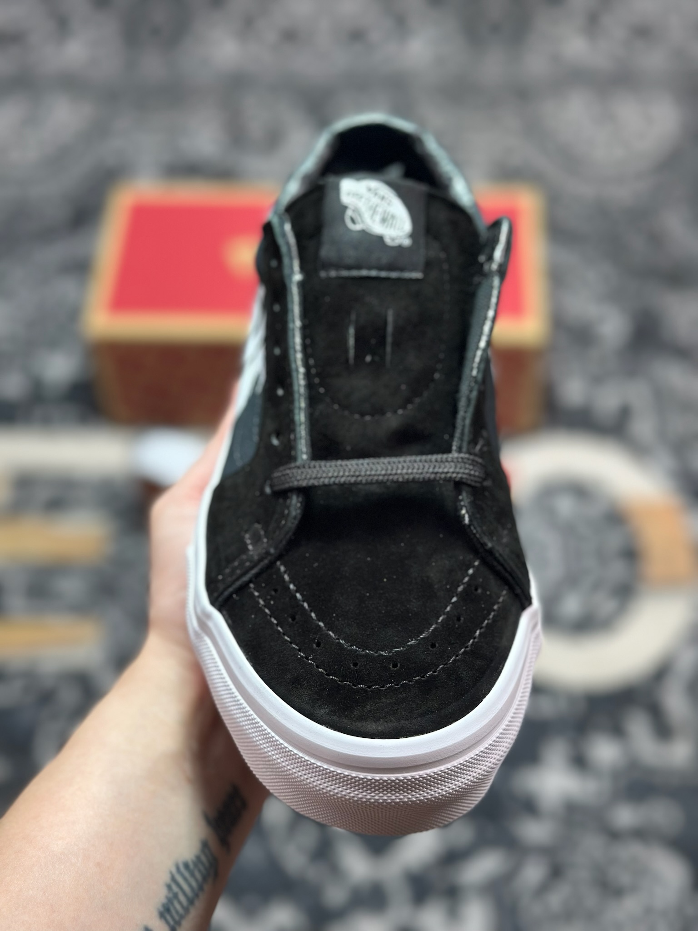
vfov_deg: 39.7
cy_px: 466
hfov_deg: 30.3
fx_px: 1291
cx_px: 349
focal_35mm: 48
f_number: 1.78
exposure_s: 1/249
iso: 80
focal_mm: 6.86
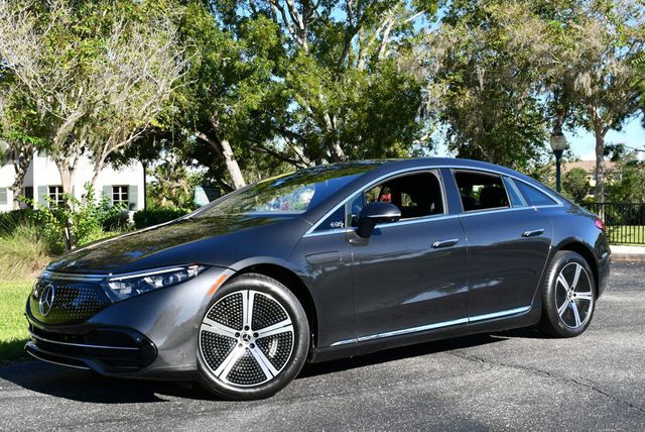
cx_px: 322
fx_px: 825
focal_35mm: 46
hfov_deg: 42.7
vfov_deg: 29.3
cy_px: 216
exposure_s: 1/250
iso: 160
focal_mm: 23
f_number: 8
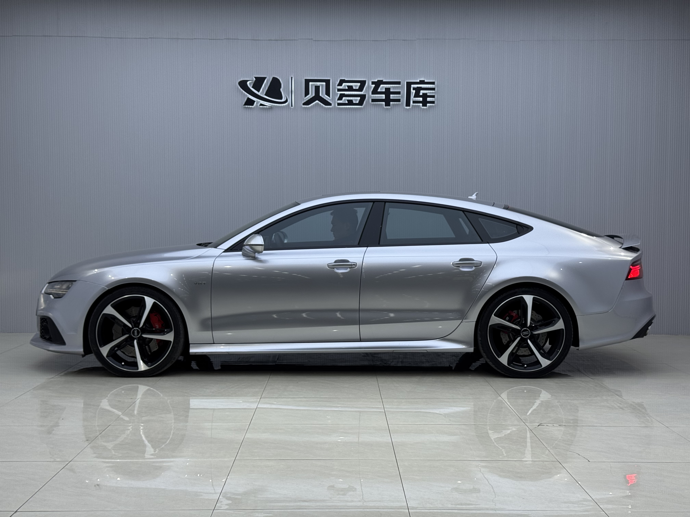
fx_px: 957
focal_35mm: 48
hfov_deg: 39.7
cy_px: 258
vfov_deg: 30.3
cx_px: 345
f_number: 1.78
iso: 64
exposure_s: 1/461
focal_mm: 6.76
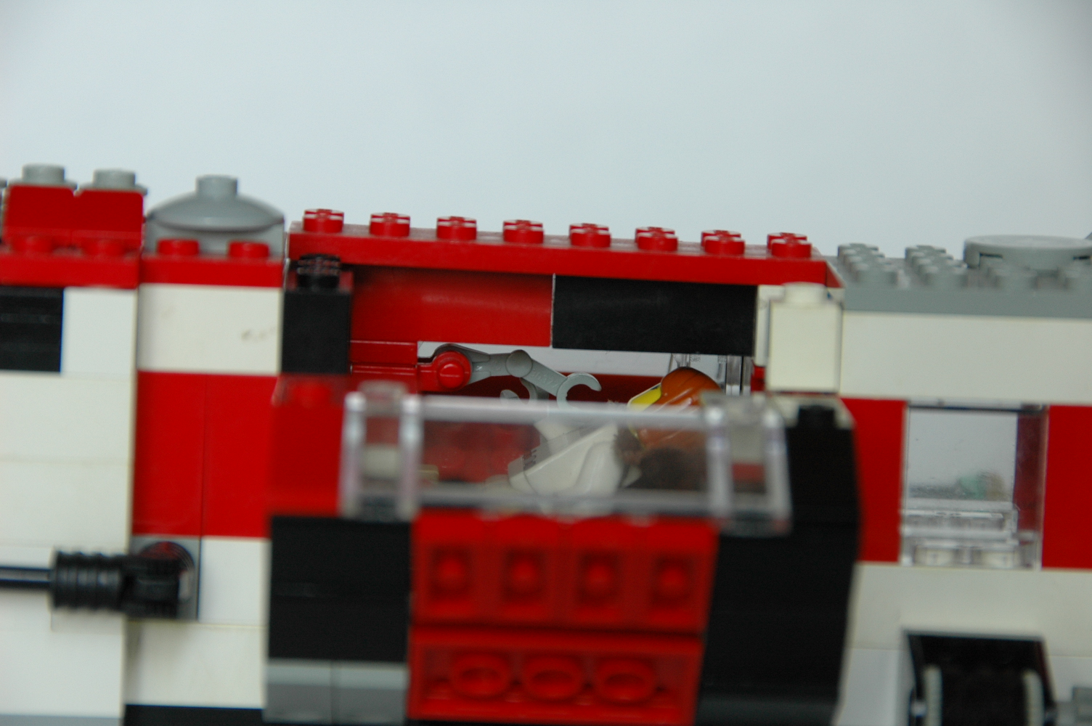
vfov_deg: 5.4
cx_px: 546
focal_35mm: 255
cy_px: 363
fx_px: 7728
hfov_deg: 8.1
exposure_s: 1/20
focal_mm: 170
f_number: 7.1
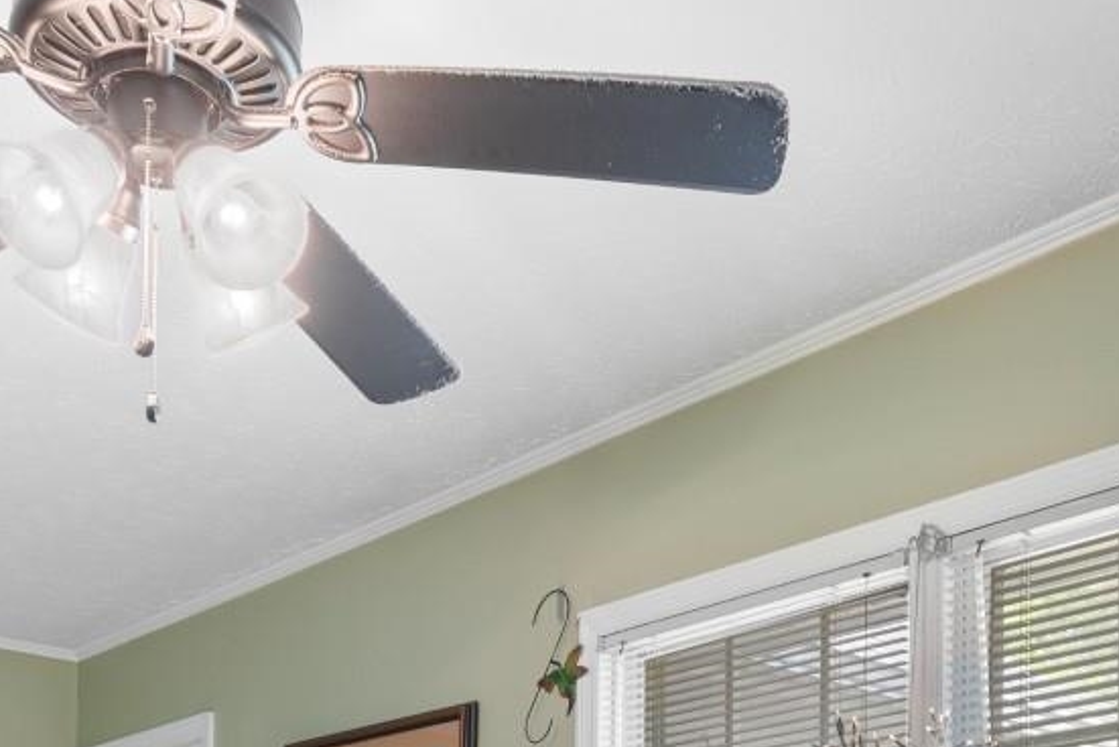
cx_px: 599
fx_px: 1462
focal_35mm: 47
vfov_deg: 24.2
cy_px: 1031
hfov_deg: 41.9
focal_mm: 11
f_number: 4.8
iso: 100
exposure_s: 1/6
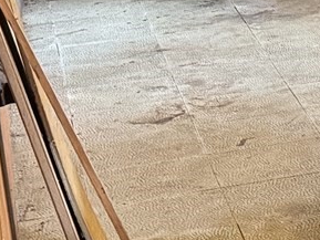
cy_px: -59
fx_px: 1572
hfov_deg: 9.4
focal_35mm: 170
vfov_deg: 8.6
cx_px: 928
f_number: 1.78
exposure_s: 1/60
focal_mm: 6.76
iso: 640
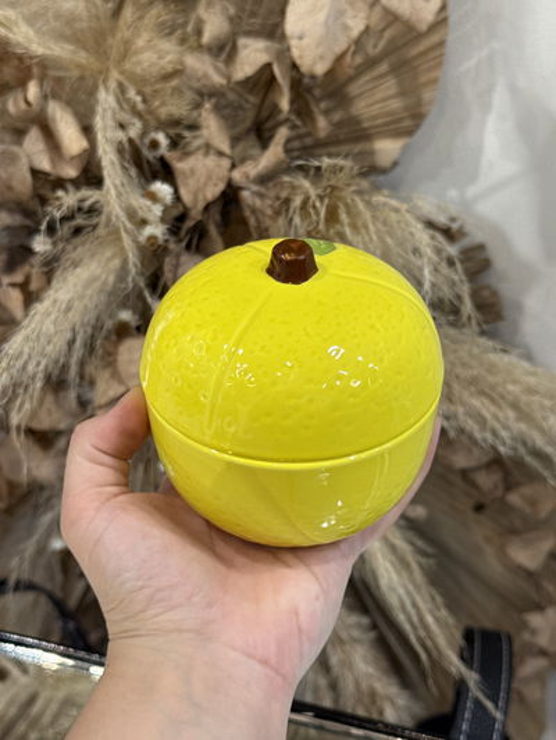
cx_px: 278
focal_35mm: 48
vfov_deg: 39.6
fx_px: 1028
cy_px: 370
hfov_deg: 30.3
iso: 125
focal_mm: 6.76
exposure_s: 1/60
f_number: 1.78
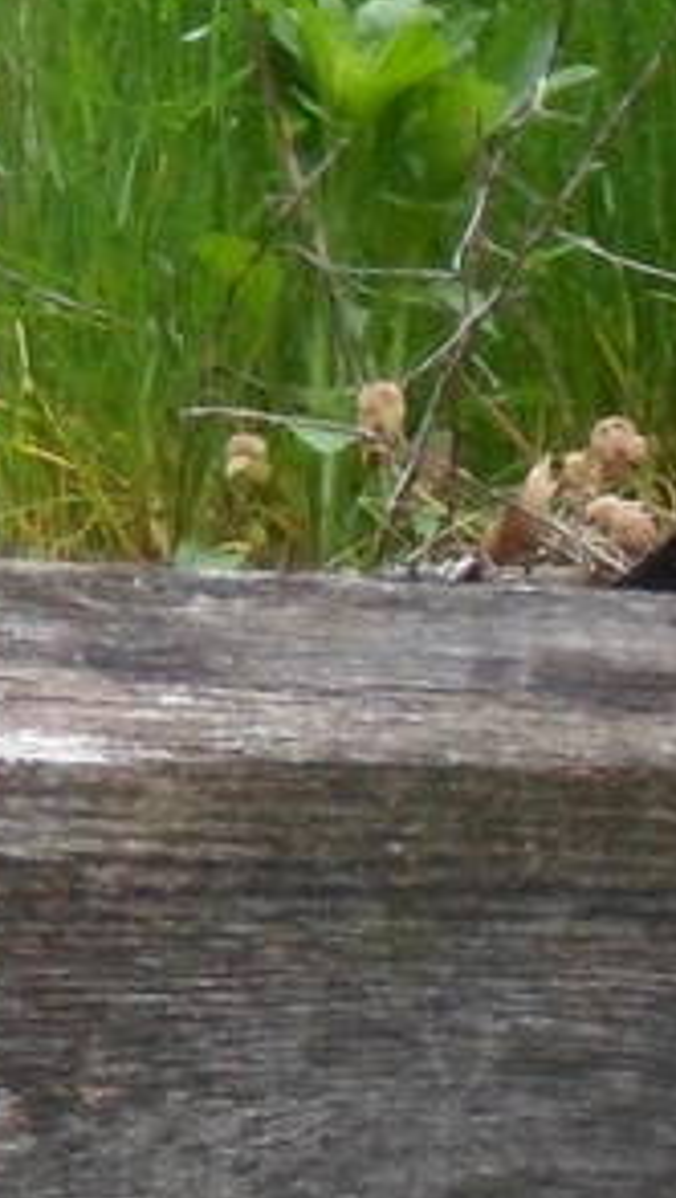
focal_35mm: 622
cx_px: -322
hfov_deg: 2.0
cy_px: 1703
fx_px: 19764
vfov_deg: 3.5
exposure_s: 1/45
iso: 160
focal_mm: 17.7
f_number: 5.3
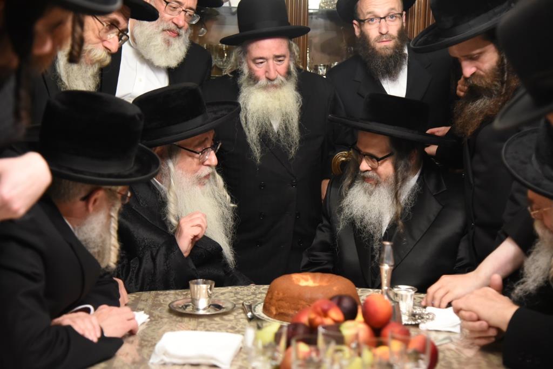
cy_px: 184
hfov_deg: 30.9
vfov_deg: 20.9
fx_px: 999
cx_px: 276
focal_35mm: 65
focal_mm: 65
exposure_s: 1/60
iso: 4000
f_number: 4
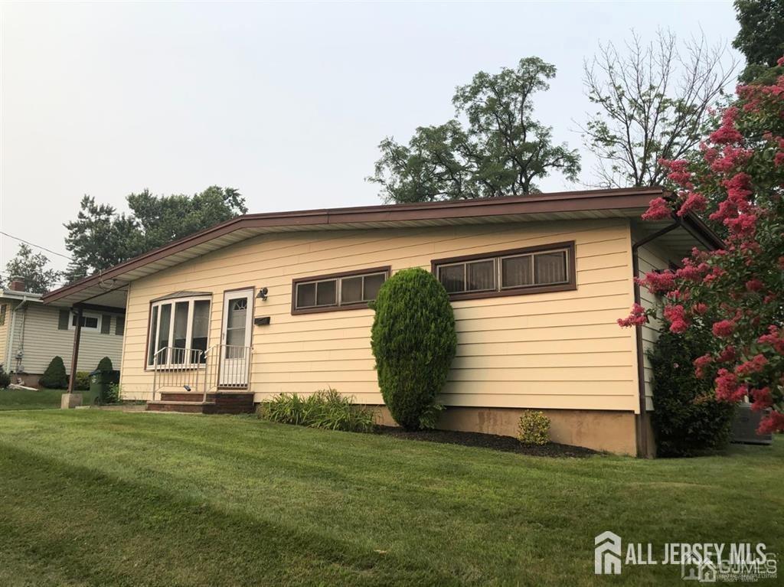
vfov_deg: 49.7
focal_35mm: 28
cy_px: 294
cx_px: 392
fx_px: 634
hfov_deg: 63.5
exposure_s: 1/639
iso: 20
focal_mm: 3.99
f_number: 1.8
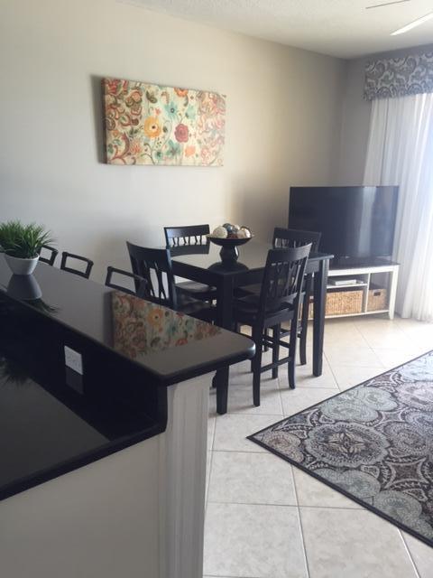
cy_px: 289
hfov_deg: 48.2
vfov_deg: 61.7
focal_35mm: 29
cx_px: 216
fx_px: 484
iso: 64
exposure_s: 1/30
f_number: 2.2
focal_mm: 4.15
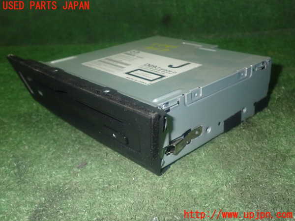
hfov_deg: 49.0
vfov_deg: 37.7
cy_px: 110
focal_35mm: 38
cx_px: 148
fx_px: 324
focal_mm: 6.83
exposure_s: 1/40
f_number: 8
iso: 800
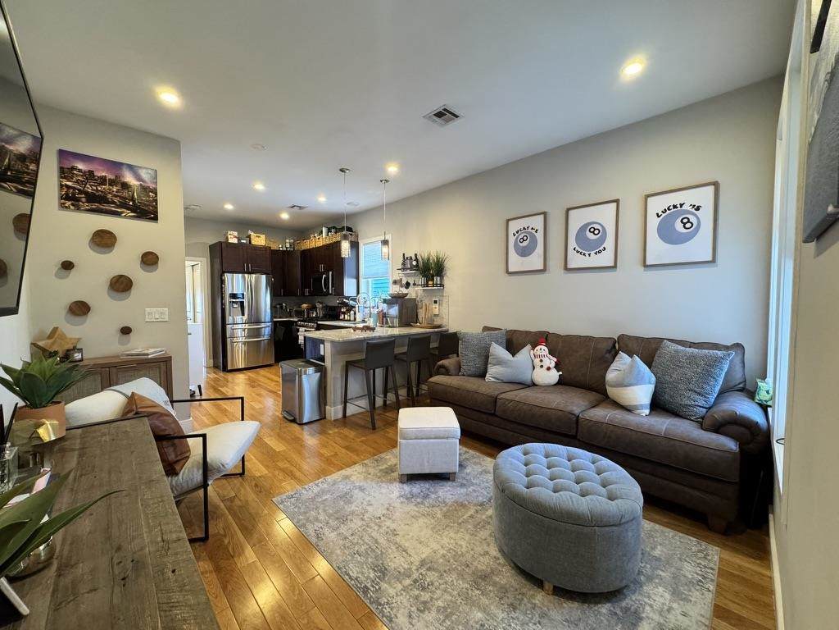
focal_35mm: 14
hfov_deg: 102.1
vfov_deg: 85.7
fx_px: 339
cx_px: 420
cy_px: 315
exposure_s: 1/60
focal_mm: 2.22
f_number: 2.2
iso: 320
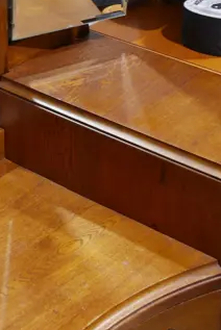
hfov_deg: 14.1
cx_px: -54
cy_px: 60
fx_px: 864
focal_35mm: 94
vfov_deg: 21.4
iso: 400
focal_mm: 14
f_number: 3.5
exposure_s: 1/60
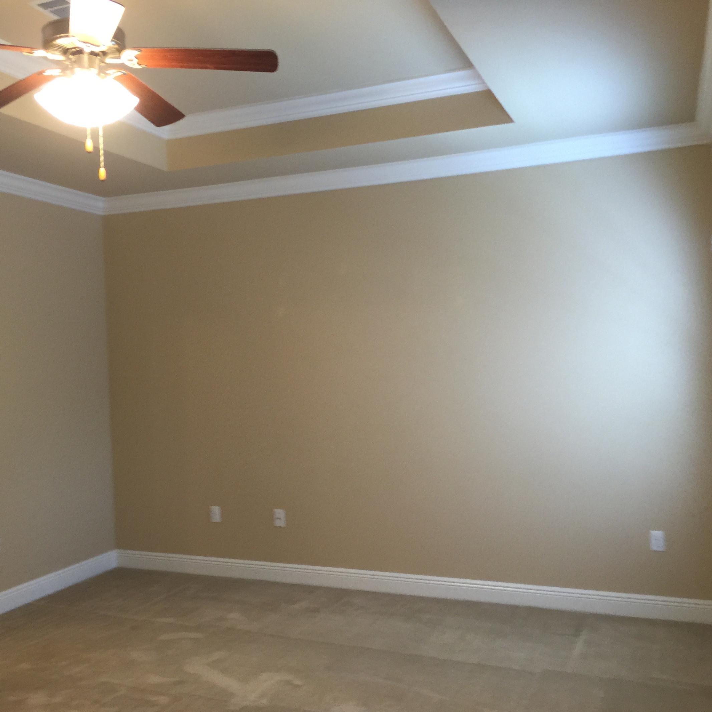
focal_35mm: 36
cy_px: 375
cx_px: 239
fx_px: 838
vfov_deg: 46.0
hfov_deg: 45.4
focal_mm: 4.15
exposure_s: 1/15
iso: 40
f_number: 2.2
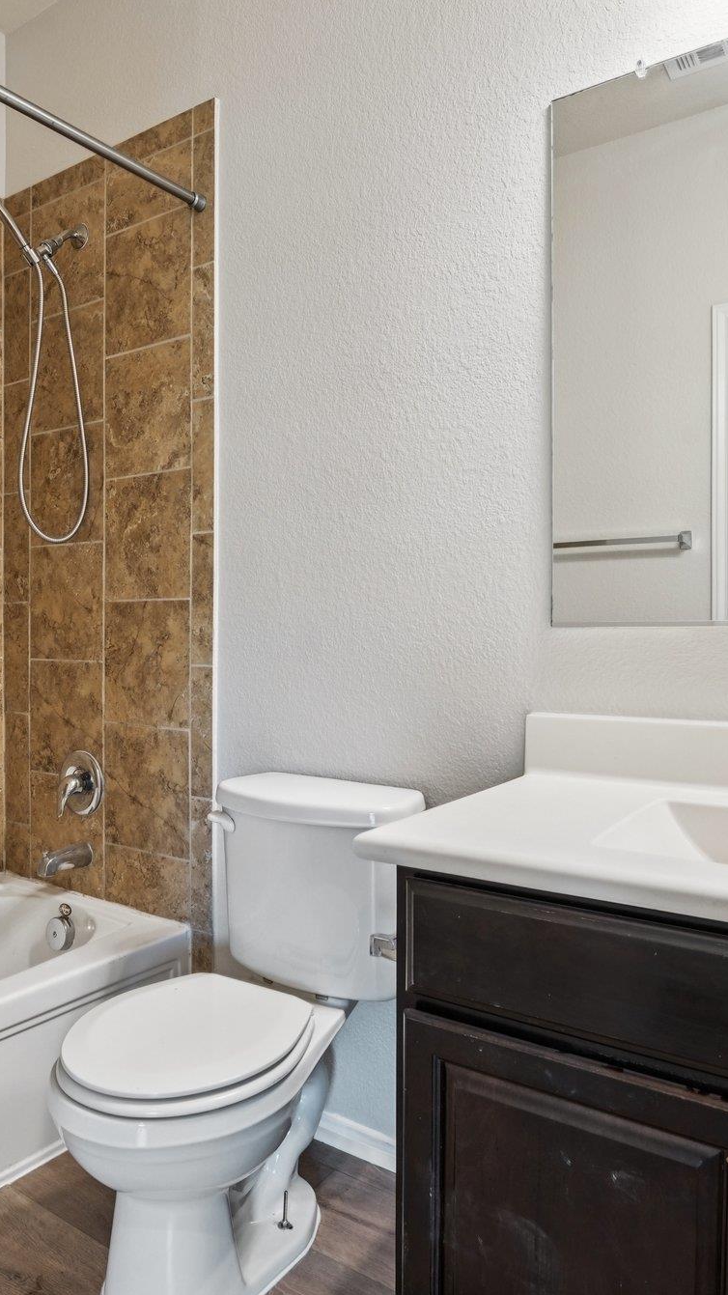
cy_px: 642
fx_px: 873
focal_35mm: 25
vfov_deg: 73.1
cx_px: 321
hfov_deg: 45.2
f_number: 9
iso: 320
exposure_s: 1/6
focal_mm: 15.9
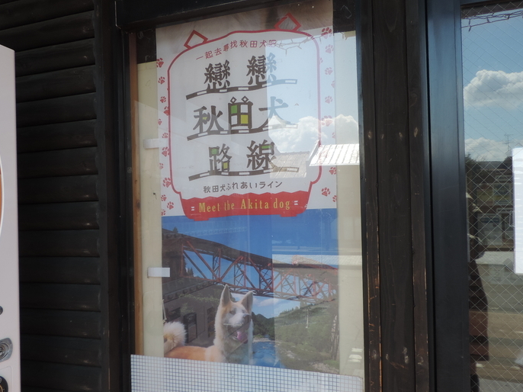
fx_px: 423
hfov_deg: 63.4
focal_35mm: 28
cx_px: 248
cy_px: 204
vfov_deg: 49.7
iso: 80
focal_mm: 4.3
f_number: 3
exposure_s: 1/320
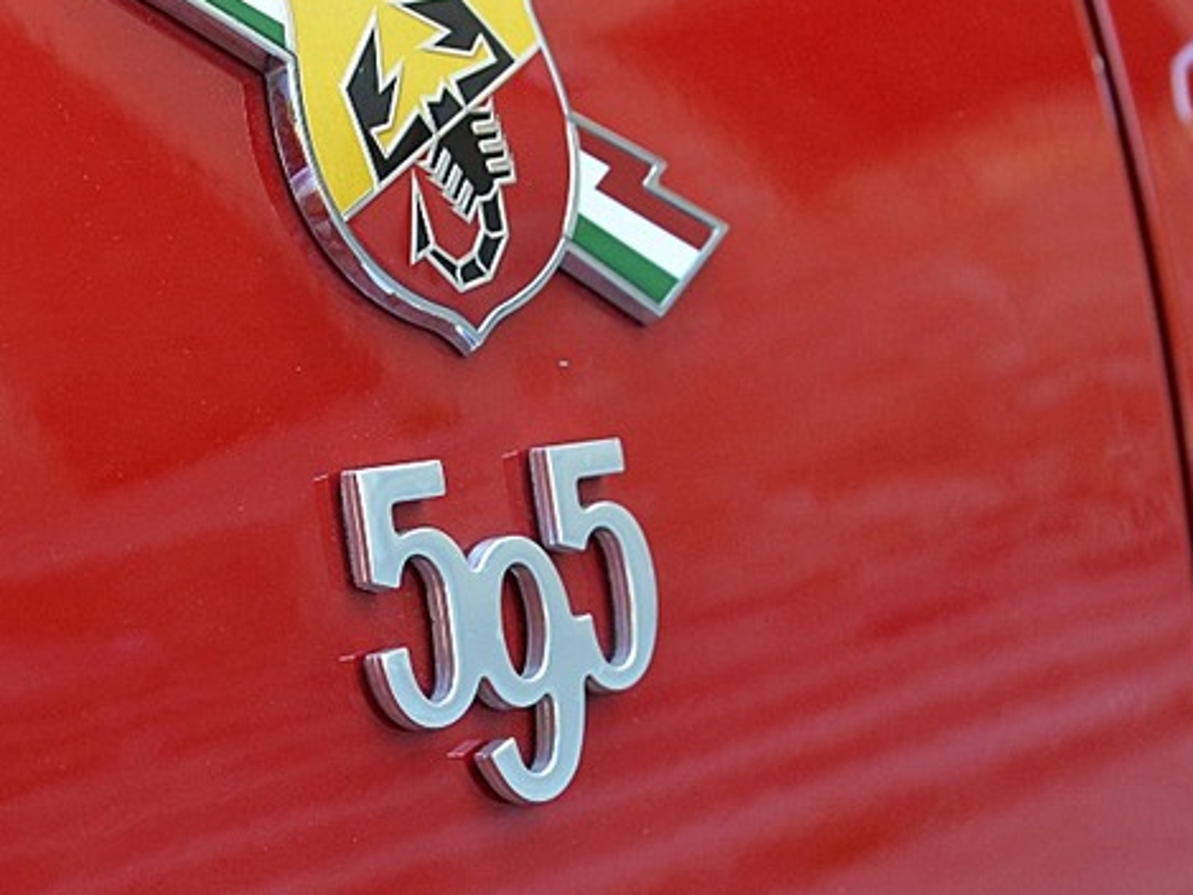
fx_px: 3792
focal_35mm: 110
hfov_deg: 17.8
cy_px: 440
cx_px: 348
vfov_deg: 13.5
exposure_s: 1/100
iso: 400
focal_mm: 28
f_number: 5
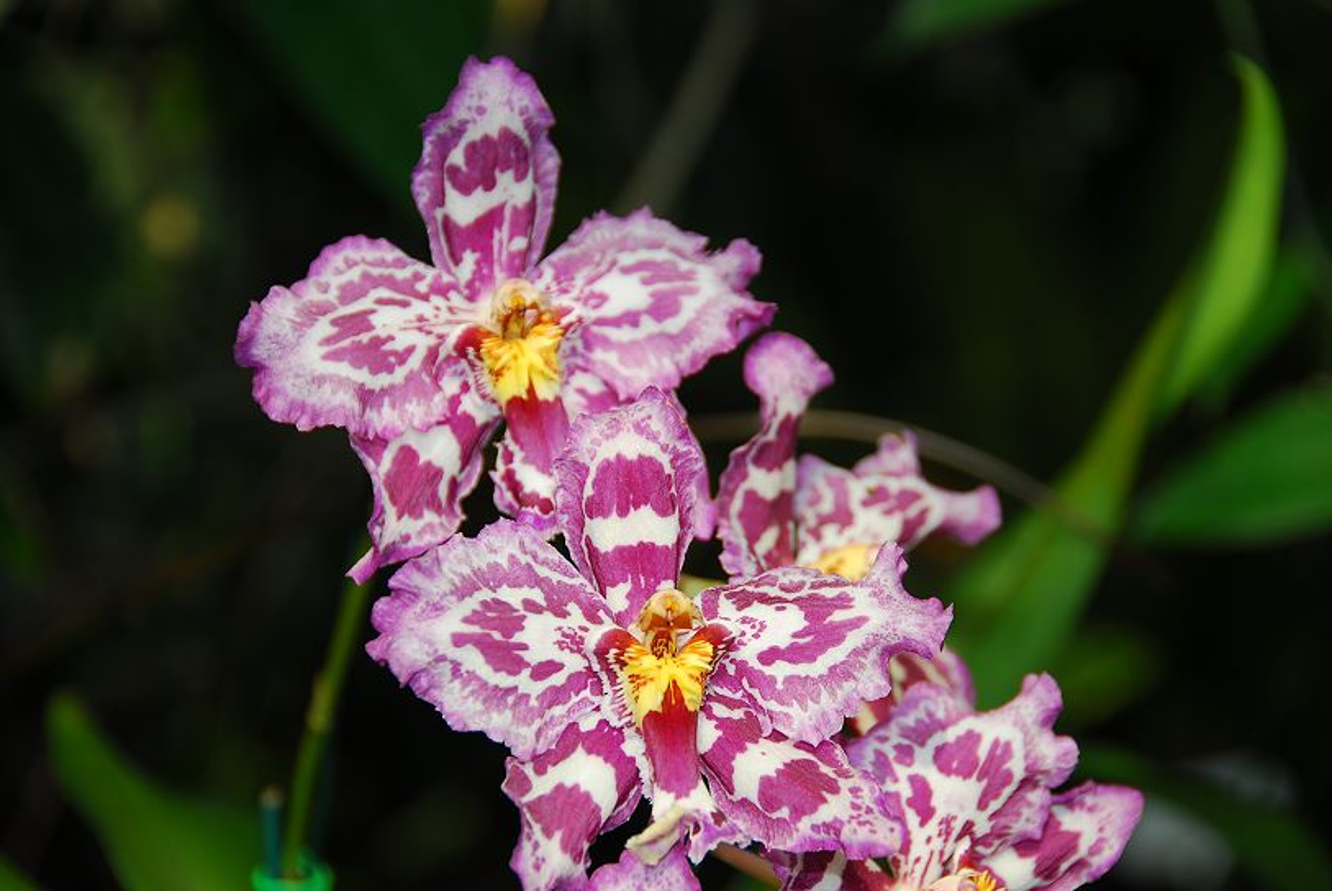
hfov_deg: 13.0
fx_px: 5834
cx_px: 666
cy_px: 446
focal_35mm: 158
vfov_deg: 8.7
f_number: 5.3
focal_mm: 105
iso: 100
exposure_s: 1/250
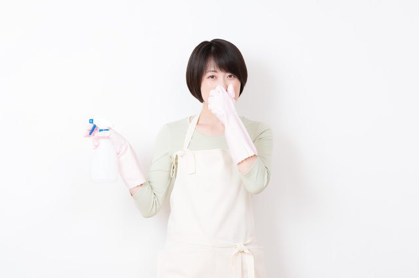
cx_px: 210
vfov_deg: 13.6
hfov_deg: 20.4
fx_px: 1162
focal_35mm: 100
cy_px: 139
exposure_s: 1/125
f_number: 7.1
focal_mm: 100
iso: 400
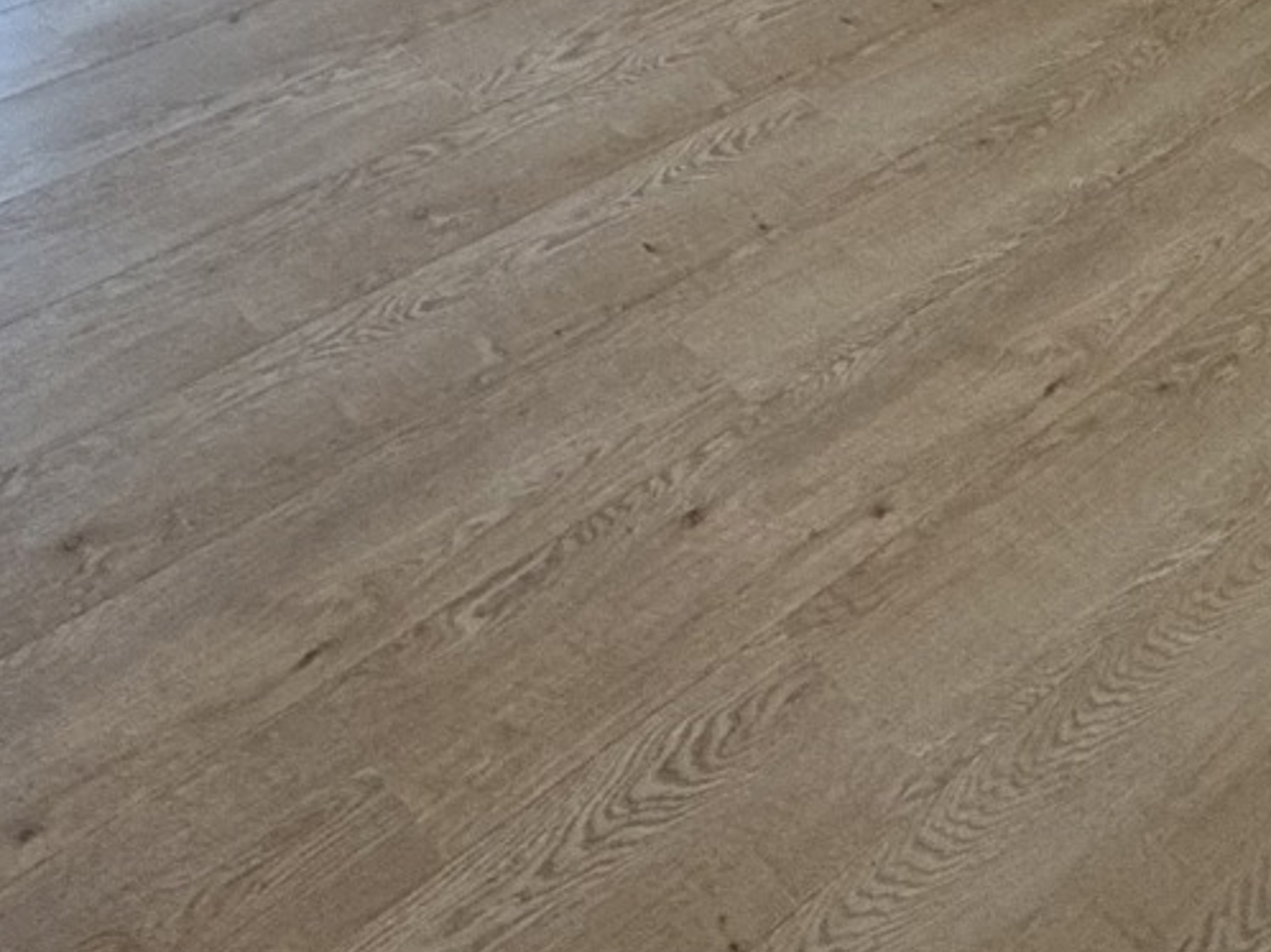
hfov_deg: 35.5
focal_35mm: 54
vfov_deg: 20.1
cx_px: 584
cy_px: -727
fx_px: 1982
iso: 160
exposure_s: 1/99
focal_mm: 2.22
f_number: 2.2
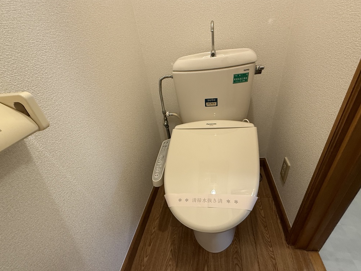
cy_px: 154
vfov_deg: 74.4
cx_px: 178
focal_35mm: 17
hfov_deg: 91.0
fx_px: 177
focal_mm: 2.22
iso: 250
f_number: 2.2
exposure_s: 1/50
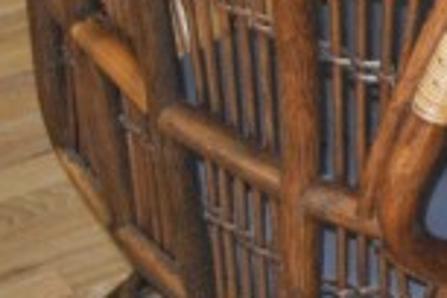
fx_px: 2095
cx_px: 971
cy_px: -181
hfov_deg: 10.8
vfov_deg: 7.9
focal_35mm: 169
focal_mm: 15
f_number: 4
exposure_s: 1/60
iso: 200
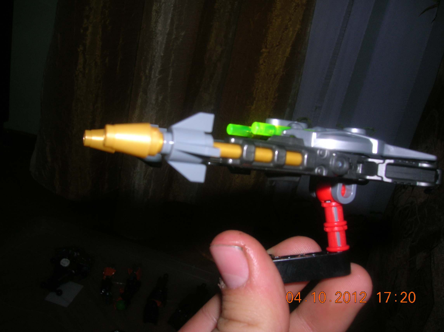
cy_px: 166
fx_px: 436
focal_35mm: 34
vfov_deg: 41.7
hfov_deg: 54.0
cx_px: 222
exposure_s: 1/60.1
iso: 50
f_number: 4.9
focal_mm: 5.7
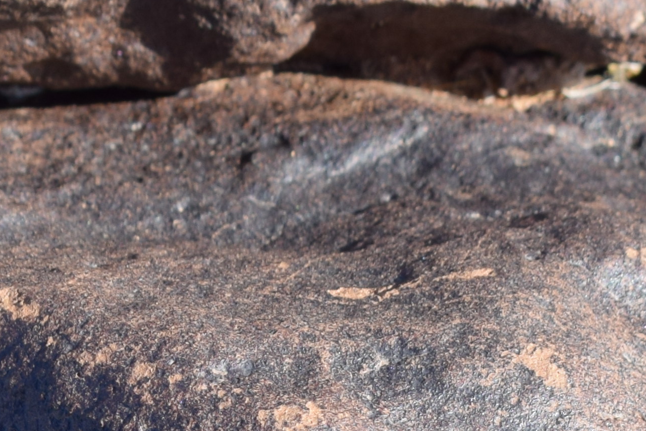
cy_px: 946
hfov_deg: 8.6
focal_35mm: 239
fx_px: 4289
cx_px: 164
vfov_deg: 5.6
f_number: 9
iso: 200
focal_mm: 34
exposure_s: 1/320
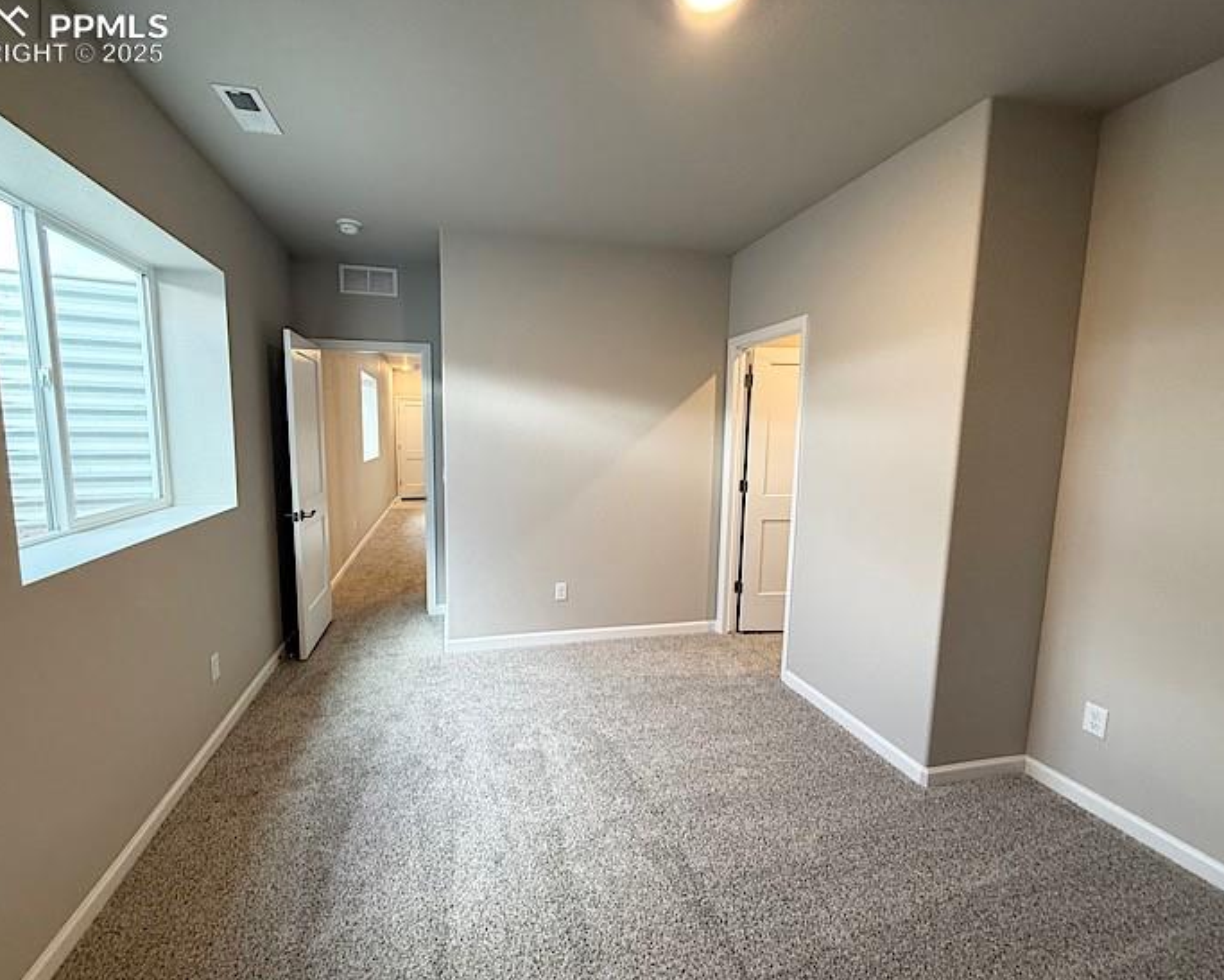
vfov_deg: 84.1
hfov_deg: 96.7
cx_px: 577
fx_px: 544
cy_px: 495
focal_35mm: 15
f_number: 2.2
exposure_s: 1/60
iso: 200
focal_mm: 2.22
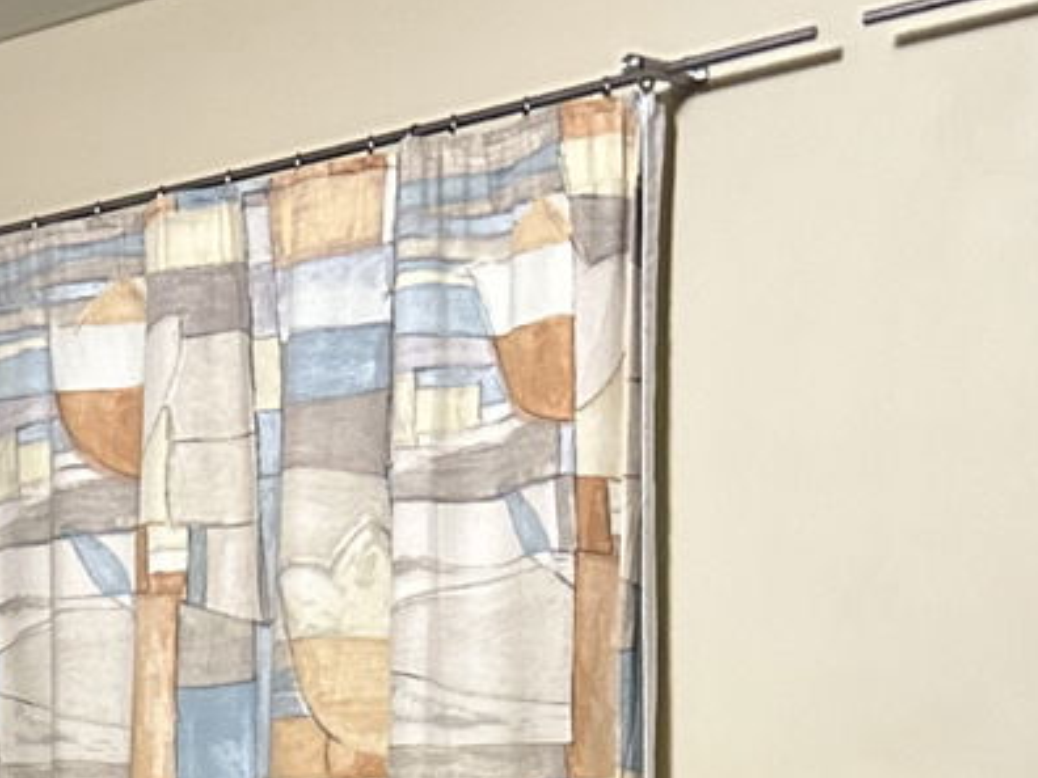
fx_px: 3149
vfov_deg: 12.8
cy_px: 1394
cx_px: -611
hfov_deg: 16.7
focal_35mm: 105
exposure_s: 1/60
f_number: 1.5
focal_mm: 5.7
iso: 500
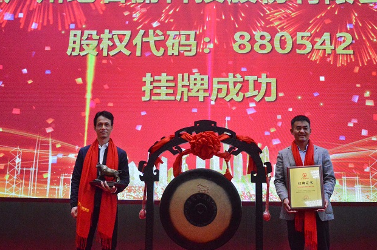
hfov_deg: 47.8
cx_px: 201
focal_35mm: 41
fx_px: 425
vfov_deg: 32.8
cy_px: 107
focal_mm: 21
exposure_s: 1/400
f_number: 5.6
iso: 6400
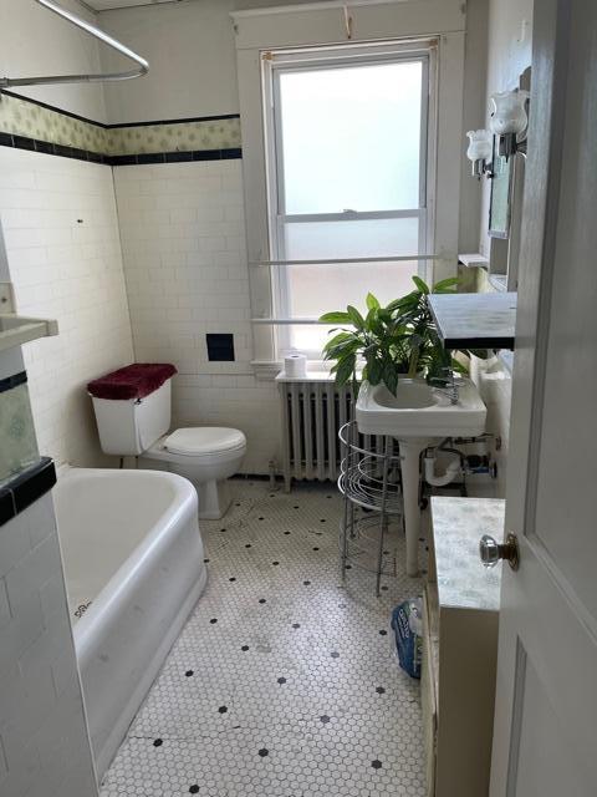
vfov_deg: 67.3
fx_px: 598
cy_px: 398
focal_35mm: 26
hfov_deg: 53.1
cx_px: 298
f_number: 1.6
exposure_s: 1/121
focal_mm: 5.1
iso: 64
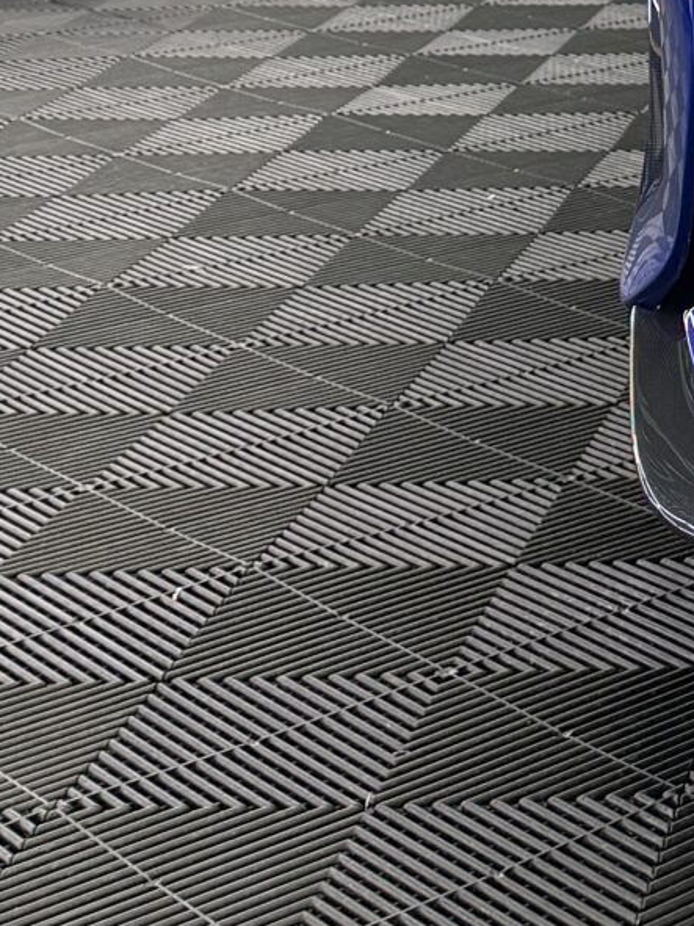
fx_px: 2781
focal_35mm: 104
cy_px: -60
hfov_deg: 12.6
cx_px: 1350
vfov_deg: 18.3
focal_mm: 6.76
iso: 320
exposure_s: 1/203
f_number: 1.78
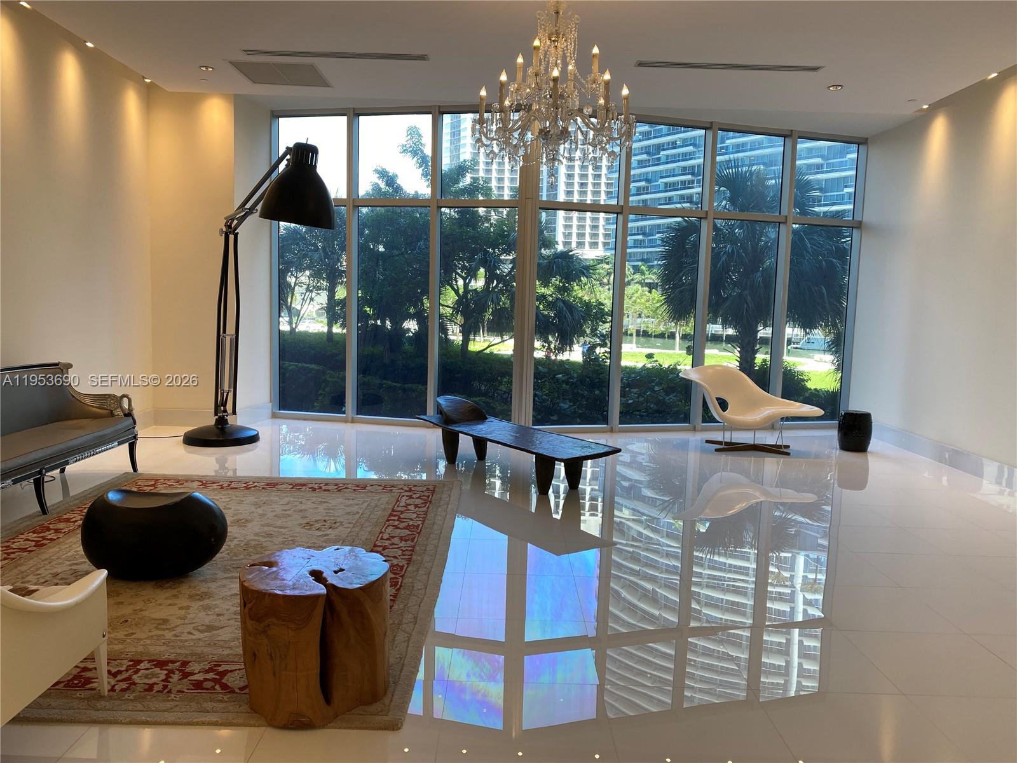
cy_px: 382
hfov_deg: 67.3
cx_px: 508
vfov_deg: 53.1
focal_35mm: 26
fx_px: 764
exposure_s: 1/120
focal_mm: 4.25
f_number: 1.8
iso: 50
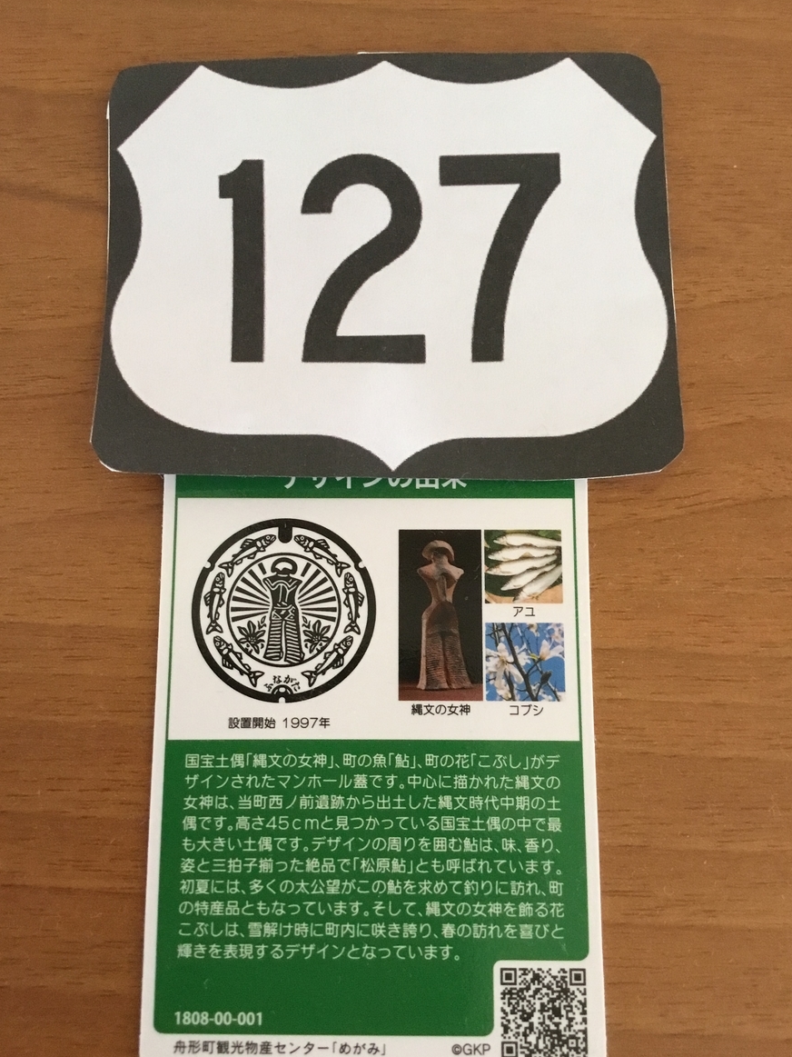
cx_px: 392
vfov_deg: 56.8
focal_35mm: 32
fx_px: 976
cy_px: 541
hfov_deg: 44.2
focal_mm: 3.3
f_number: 2.4
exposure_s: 1/24
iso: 200
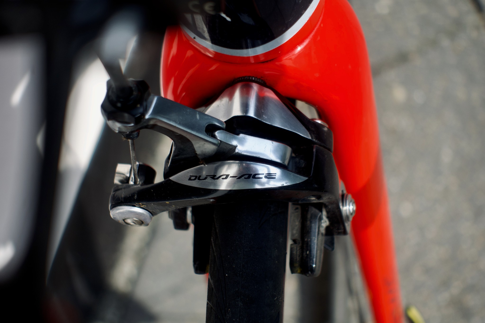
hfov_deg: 28.8
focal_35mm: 70
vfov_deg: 19.5
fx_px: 943
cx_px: 242
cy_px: 162
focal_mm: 25.7
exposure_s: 1/1000
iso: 80
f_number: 2.8
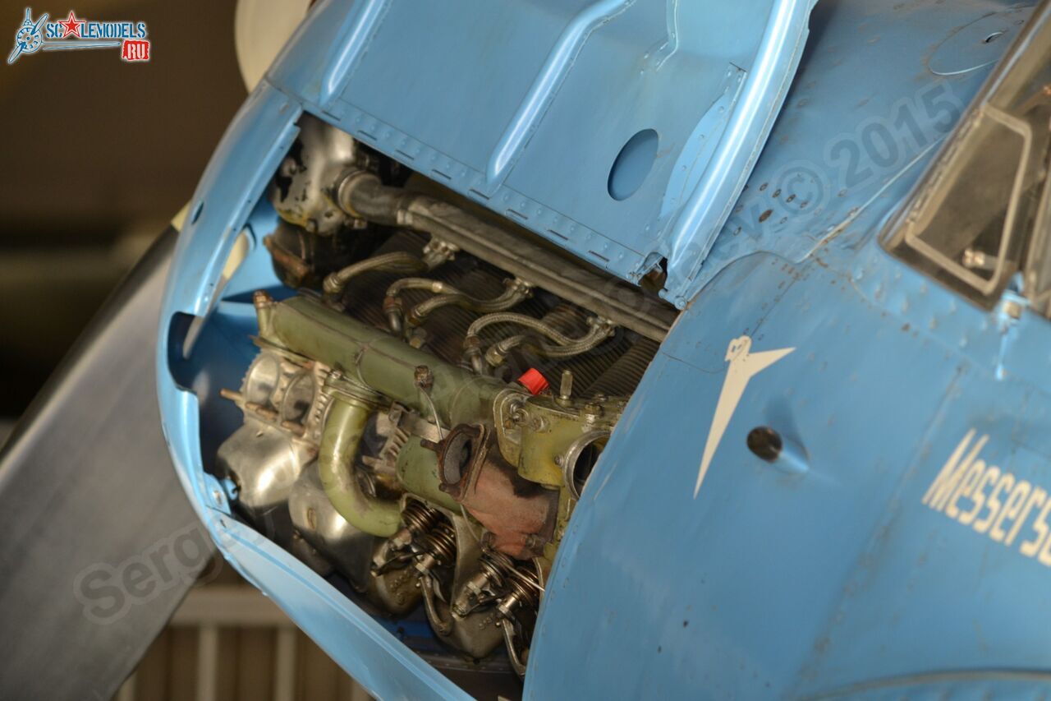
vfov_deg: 4.6
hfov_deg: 6.9
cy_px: 350
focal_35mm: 300
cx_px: 526
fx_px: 8757
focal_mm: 200
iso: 400
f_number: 5.6
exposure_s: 1/125
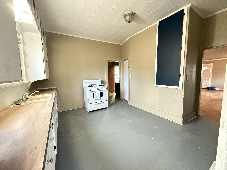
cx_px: 114
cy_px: 85
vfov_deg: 85.7
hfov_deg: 102.1
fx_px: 92
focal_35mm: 14
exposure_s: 1/60
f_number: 2.2
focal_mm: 2.22
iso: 1000
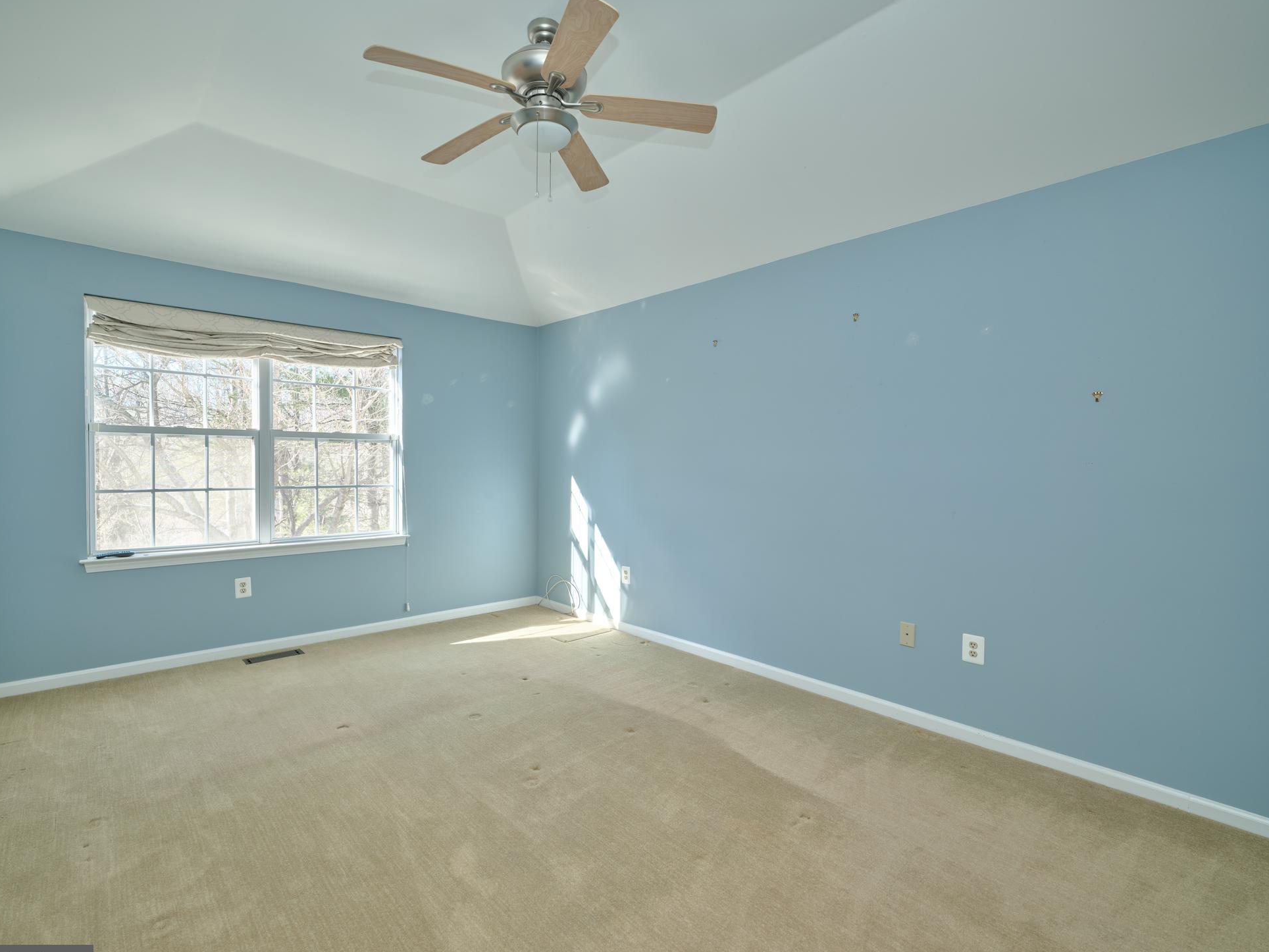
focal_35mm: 17
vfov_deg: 74.7
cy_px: 493
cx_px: 603
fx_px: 623
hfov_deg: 91.0
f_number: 8
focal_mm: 20
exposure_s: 1/13
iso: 400
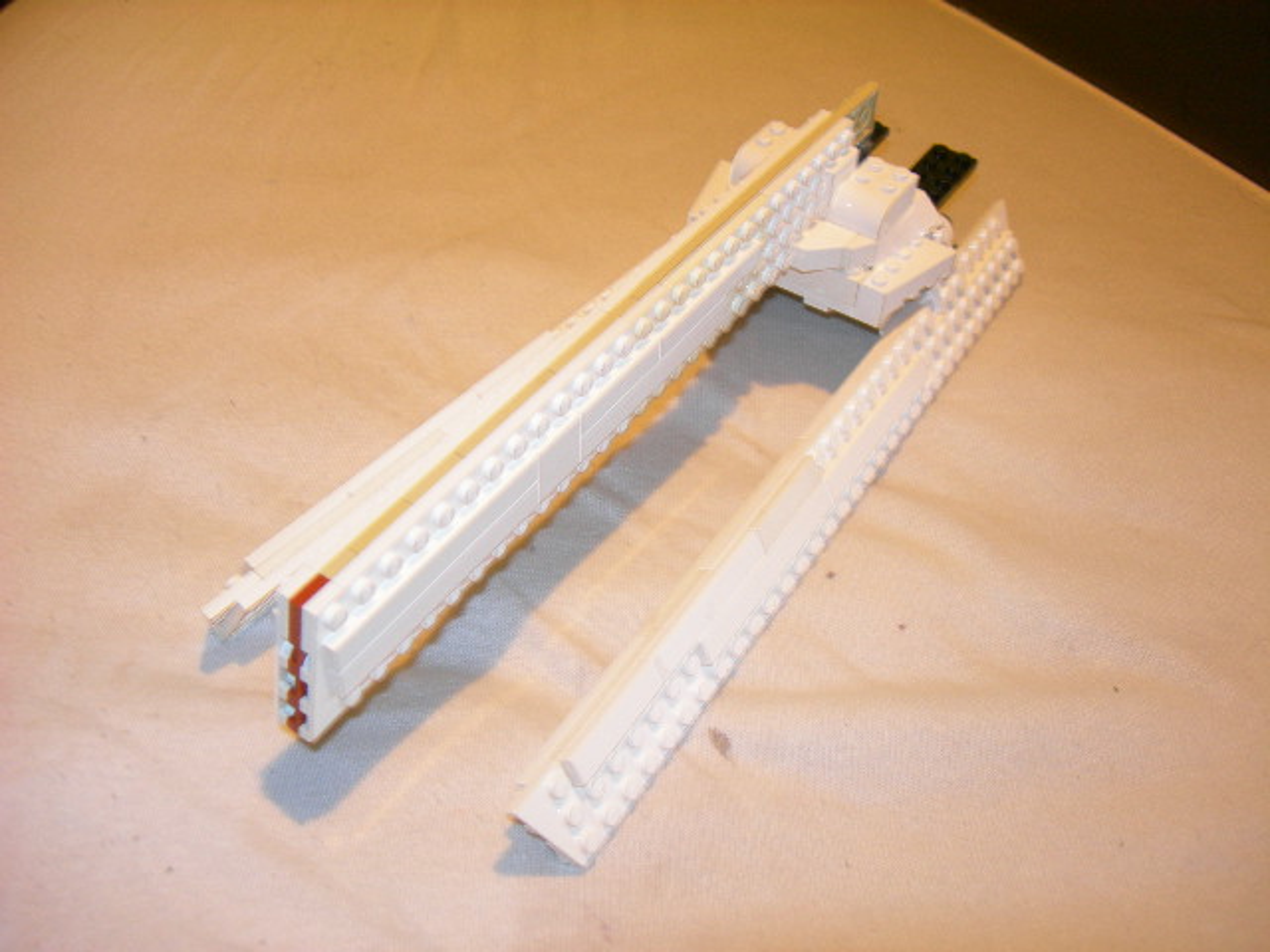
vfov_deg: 37.7
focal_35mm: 38
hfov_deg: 49.0
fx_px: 1394
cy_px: 476
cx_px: 635
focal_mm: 7.8
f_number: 2.8
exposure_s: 1/2
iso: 200
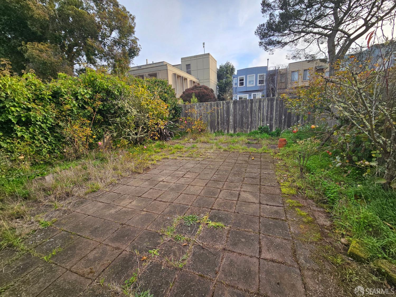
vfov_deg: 89.9
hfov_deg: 106.2
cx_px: 198
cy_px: 148
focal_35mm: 13
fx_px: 149
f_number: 2.2
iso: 50
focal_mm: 2.2
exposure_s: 1/425
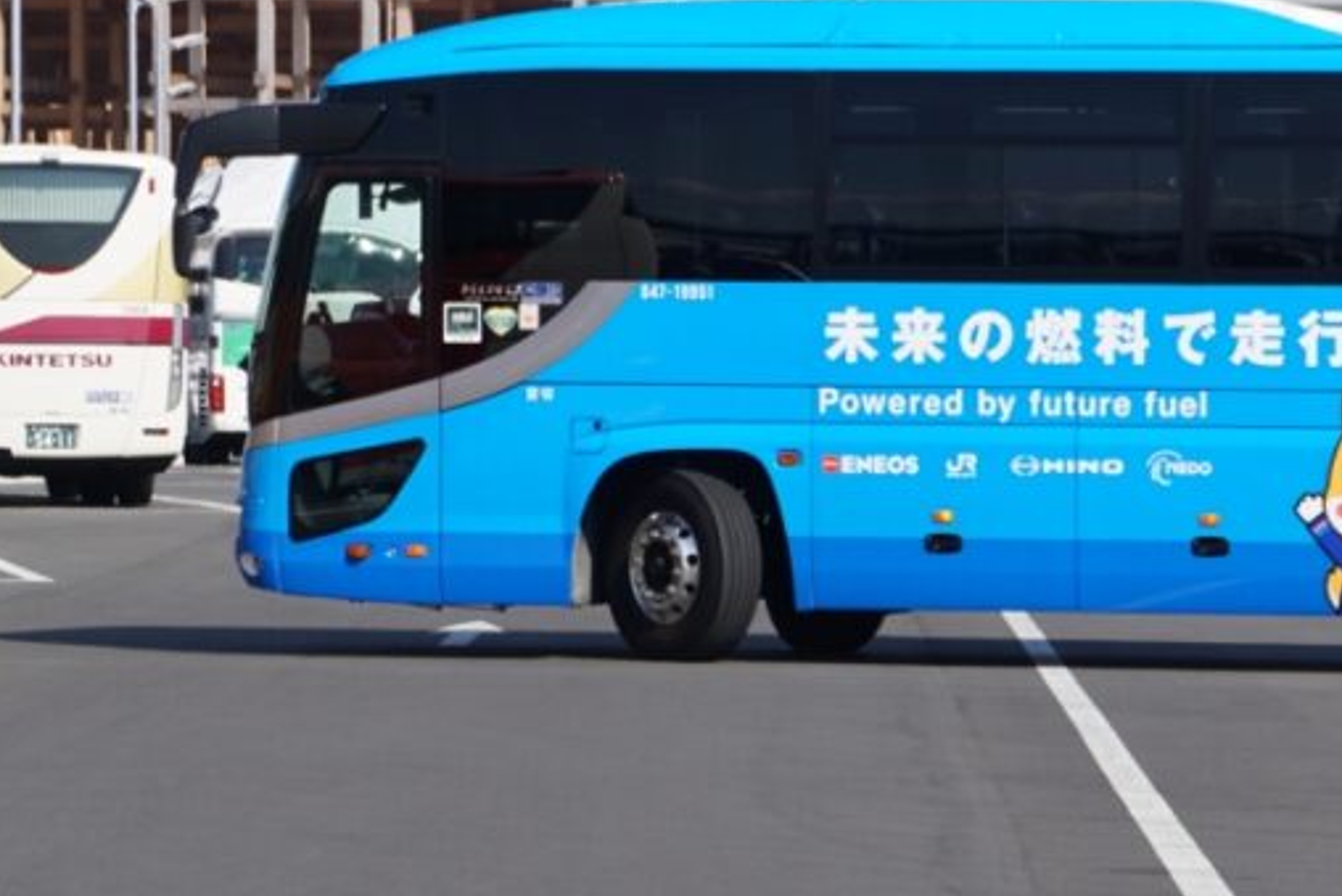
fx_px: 10142
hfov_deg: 7.5
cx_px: 1300
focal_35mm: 272
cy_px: 278
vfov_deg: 5.1
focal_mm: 90
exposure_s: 1/320
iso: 100
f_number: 8
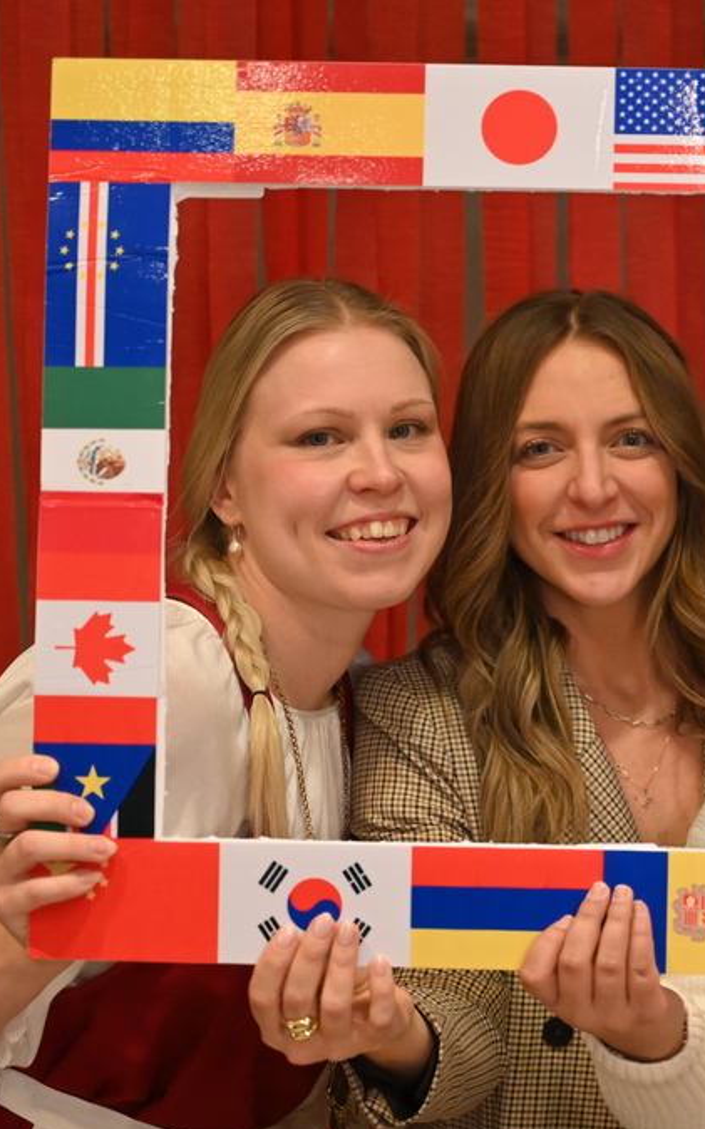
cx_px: 713
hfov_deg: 13.4
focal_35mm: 96
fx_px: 2952
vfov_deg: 21.6
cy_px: 569
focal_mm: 62
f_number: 4
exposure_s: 1/125
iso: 3200
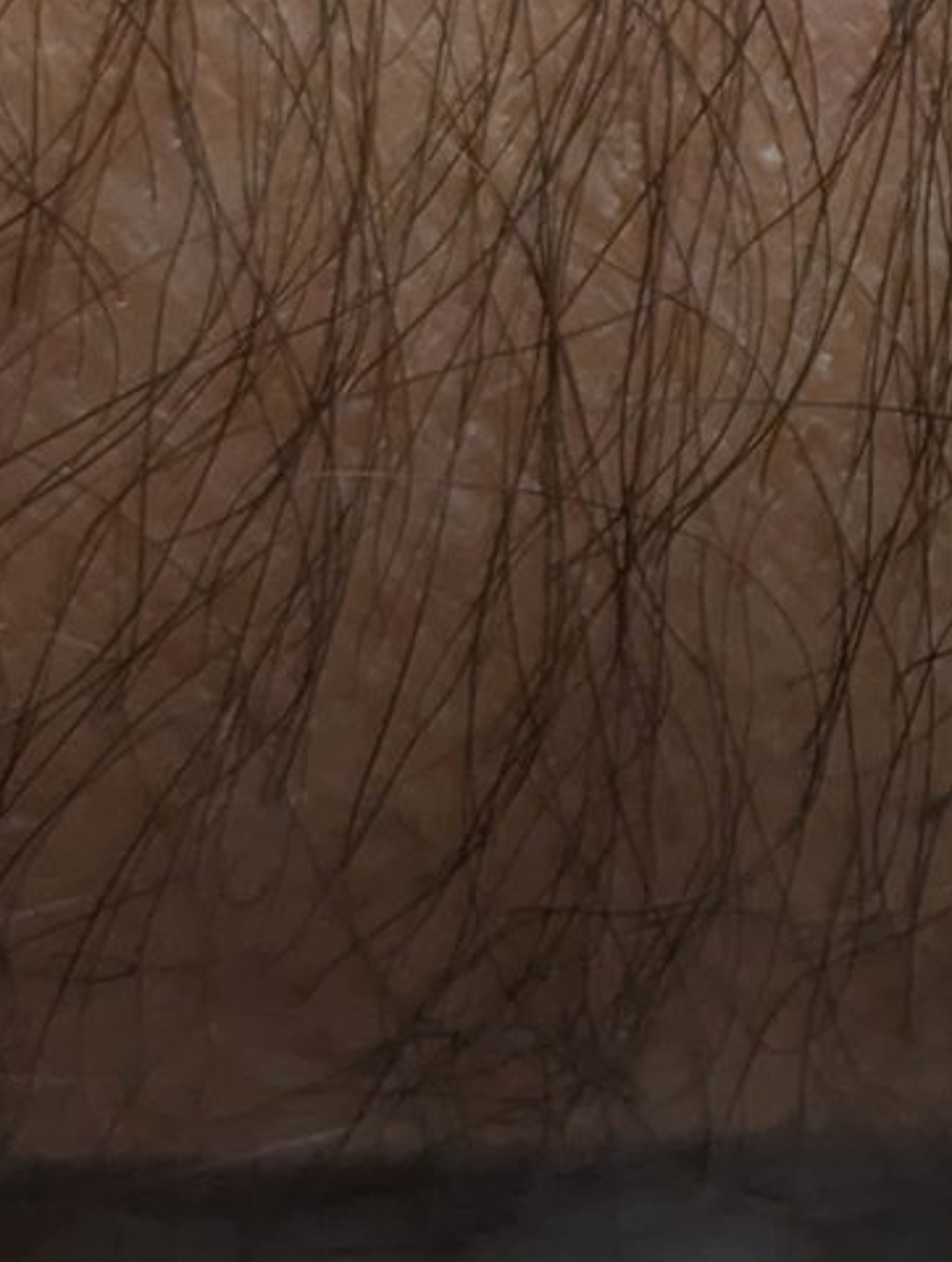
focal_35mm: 192
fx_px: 7016
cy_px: -218
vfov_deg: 10.1
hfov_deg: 7.5
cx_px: 1767
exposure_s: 1/60
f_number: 1.85
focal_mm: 6.81
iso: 136
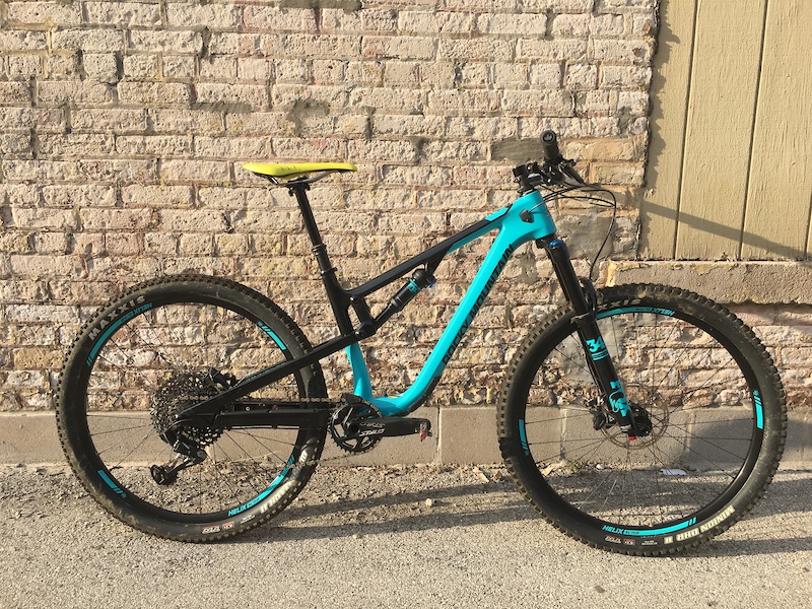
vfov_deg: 48.2
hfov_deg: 61.7
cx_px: 406
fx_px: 680
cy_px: 304
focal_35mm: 29
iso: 25
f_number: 2.2
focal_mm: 4.15
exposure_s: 1/625
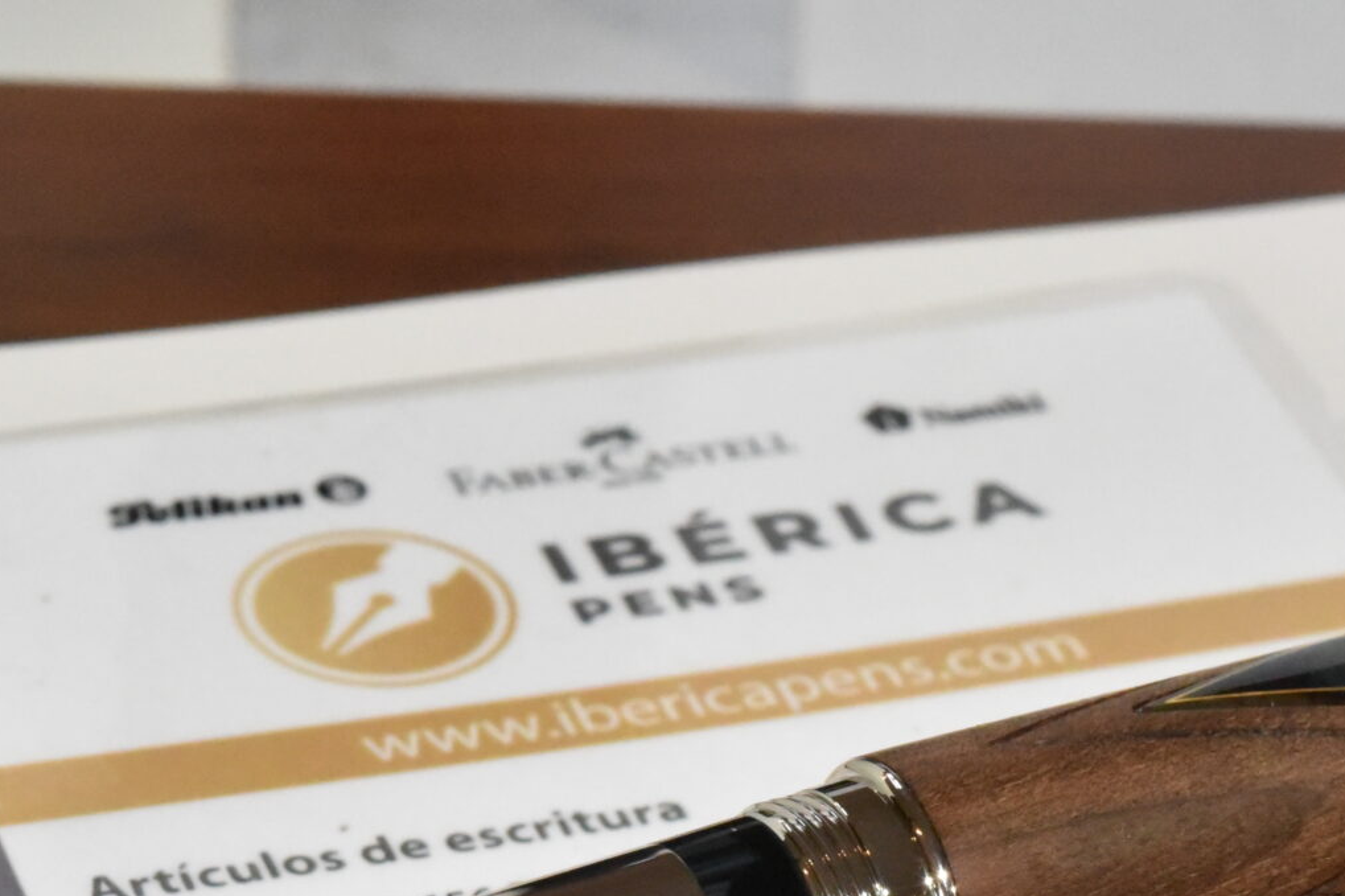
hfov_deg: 13.5
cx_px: 1048
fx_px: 5639
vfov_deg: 9.0
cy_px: 907
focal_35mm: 151
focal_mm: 60
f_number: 20
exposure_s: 1/200
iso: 12800
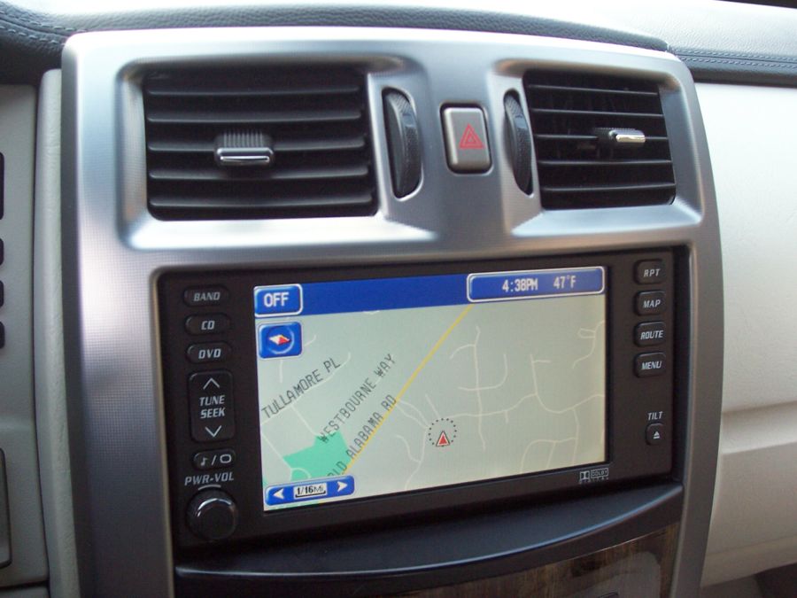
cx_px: 398
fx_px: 967
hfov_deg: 44.8
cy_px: 299
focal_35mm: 42
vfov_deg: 34.3
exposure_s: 1/30
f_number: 3
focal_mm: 7
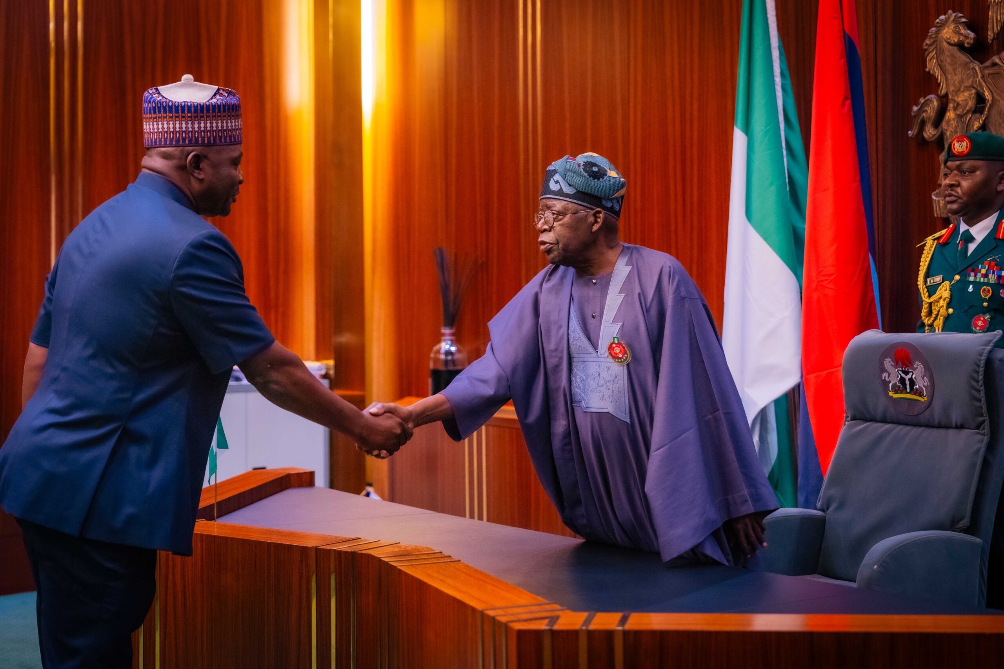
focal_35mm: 63
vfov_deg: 21.6
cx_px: 502
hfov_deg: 31.9
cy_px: 334
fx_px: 1757
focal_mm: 63
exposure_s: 1/125
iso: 3200
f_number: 3.2
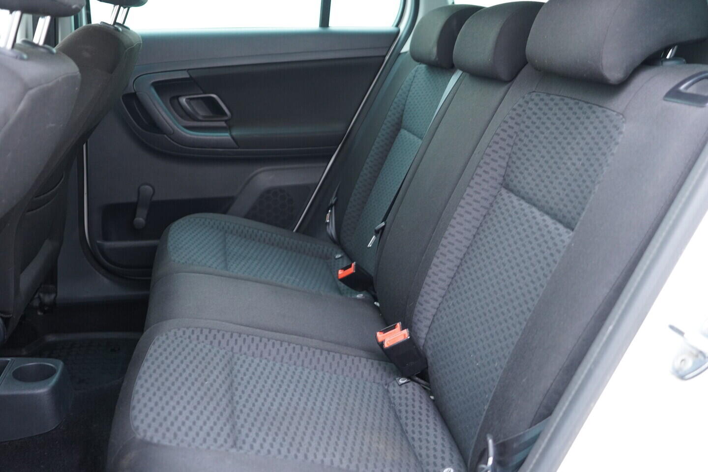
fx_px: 708
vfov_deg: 36.9
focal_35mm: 36
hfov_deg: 53.1
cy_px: 236
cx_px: 354
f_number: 2.8
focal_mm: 24
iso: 640
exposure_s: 1/40
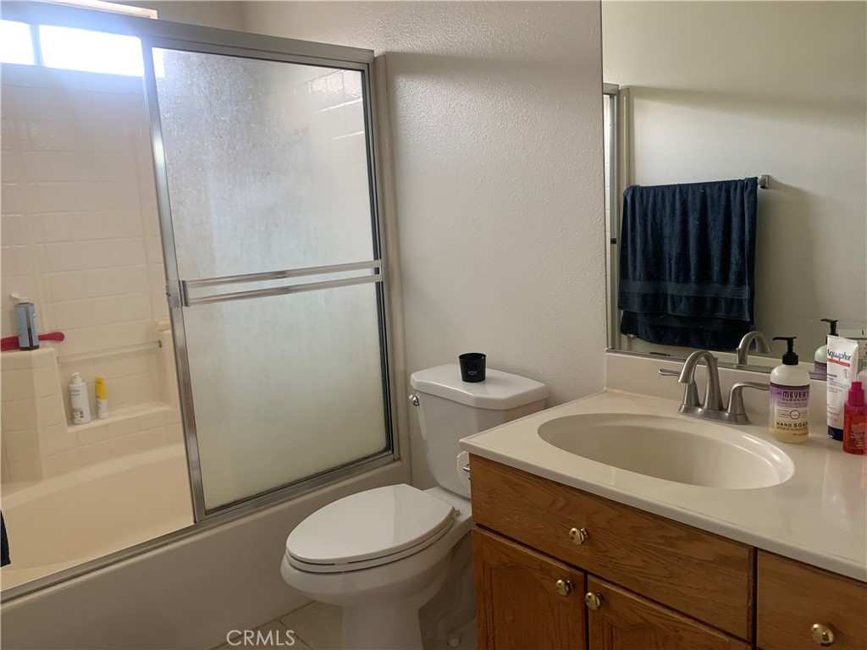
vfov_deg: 53.1
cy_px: 325
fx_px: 651
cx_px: 434
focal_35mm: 26
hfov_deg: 67.3
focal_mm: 4.25
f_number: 1.8
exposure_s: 1/60
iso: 160
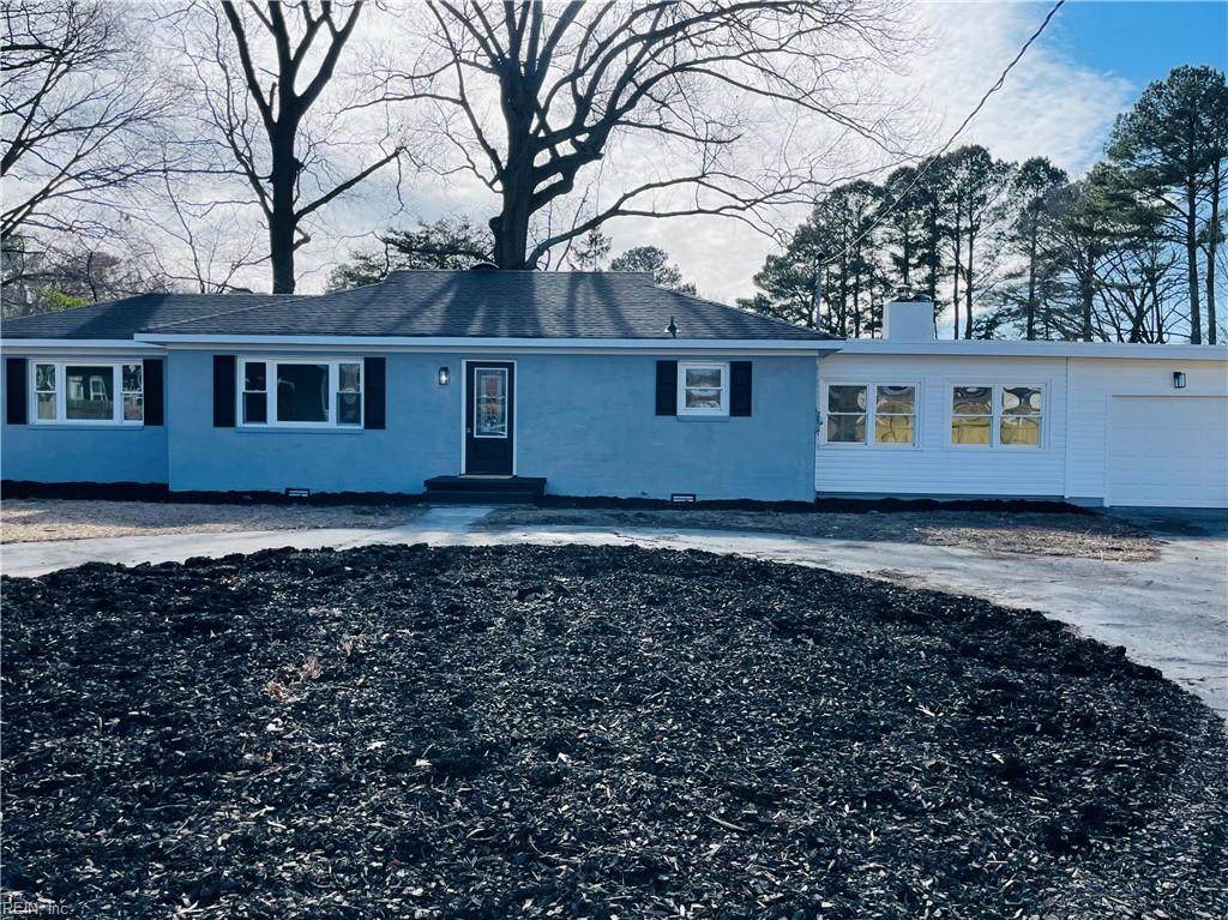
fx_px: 922
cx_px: 614
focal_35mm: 26
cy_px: 460
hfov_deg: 67.3
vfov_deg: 53.0
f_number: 1.6
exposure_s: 1/4132
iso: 32
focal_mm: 4.2
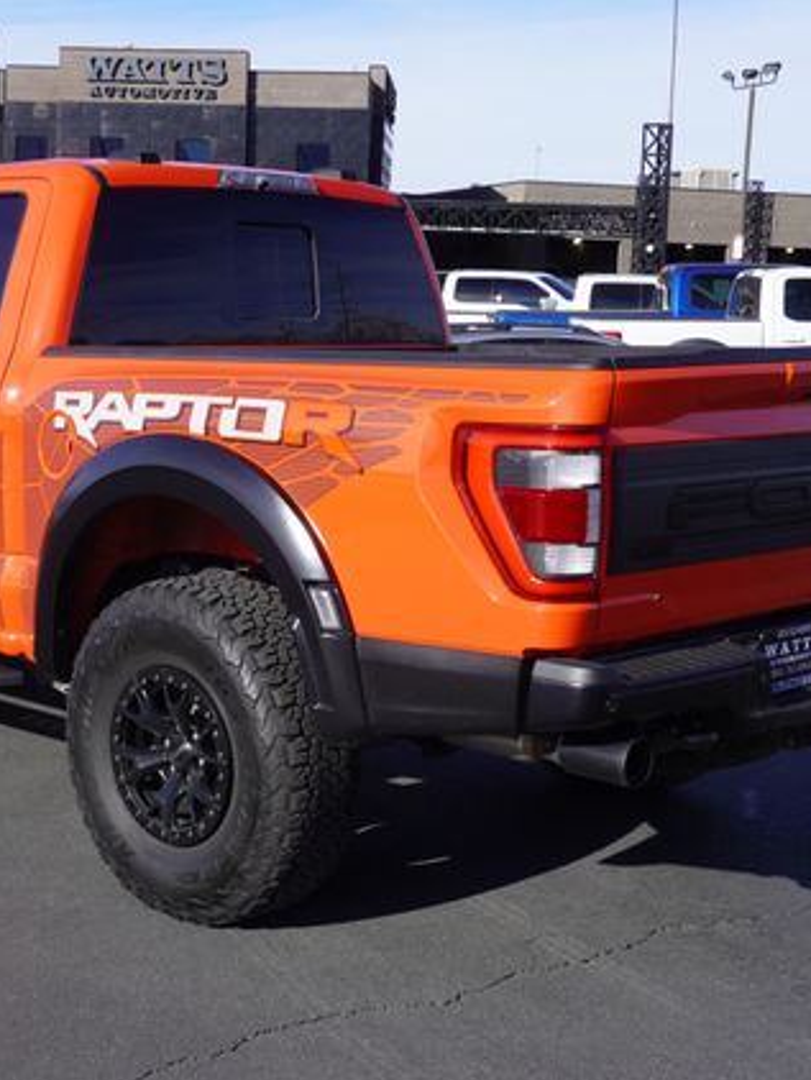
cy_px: 543
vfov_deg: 35.1
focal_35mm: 55
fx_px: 1708
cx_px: 238
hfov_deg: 26.5
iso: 100
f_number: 10
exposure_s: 1/125
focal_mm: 25
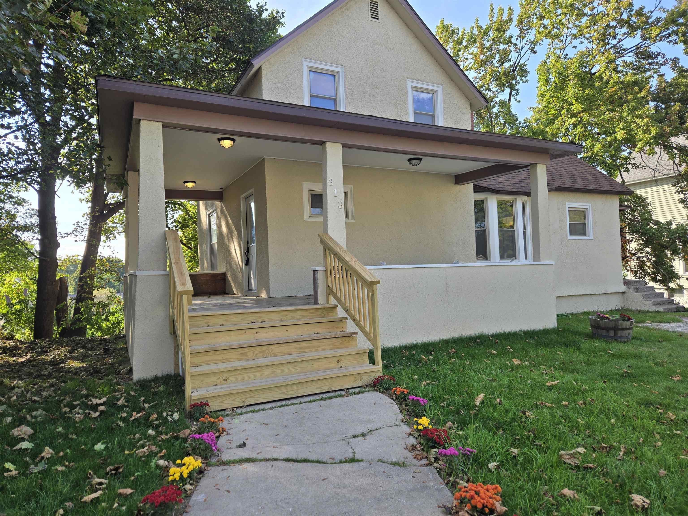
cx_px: 344
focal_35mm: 23
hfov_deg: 73.9
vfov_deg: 58.9
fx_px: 457
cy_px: 258
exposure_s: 1/572
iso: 25
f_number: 1.8
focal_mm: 5.4
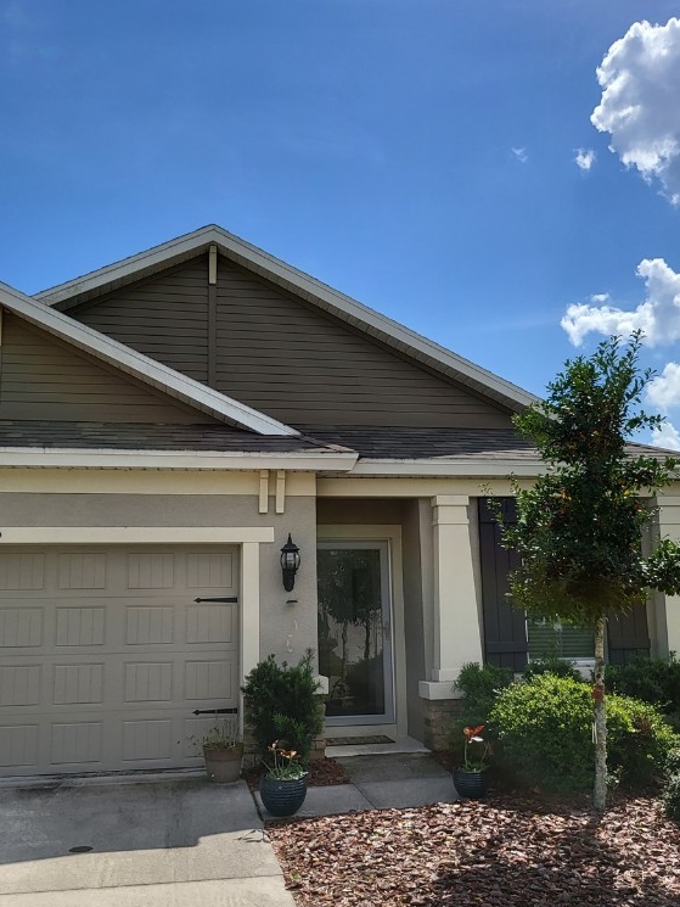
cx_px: 338
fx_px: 864
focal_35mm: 33
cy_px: 457
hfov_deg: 43.0
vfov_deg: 55.3
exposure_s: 1/3977
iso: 40
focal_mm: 5
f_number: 1.8
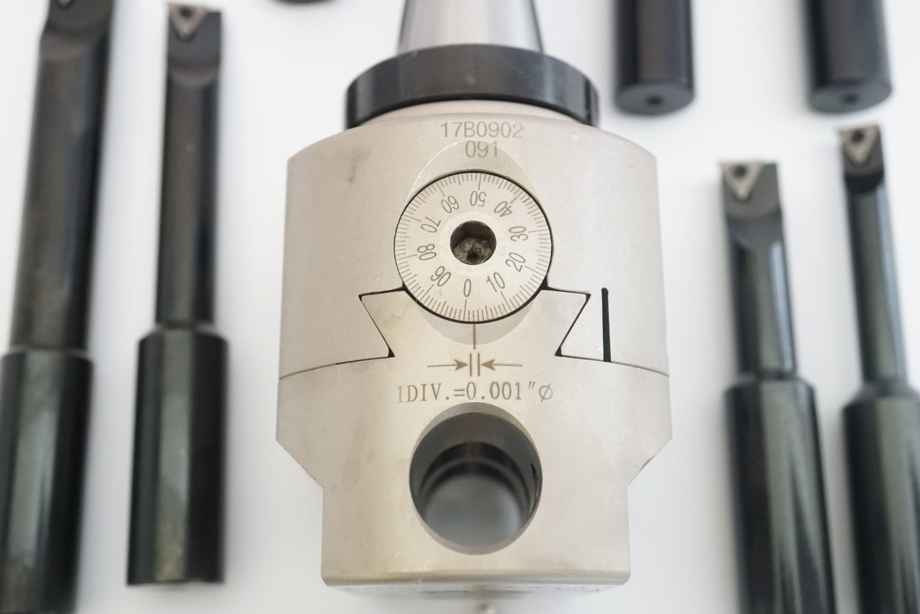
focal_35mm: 45
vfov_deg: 29.9
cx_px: 460
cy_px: 307
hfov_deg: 43.6
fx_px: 1150
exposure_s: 1/200
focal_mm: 30
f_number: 5.6
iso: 2500
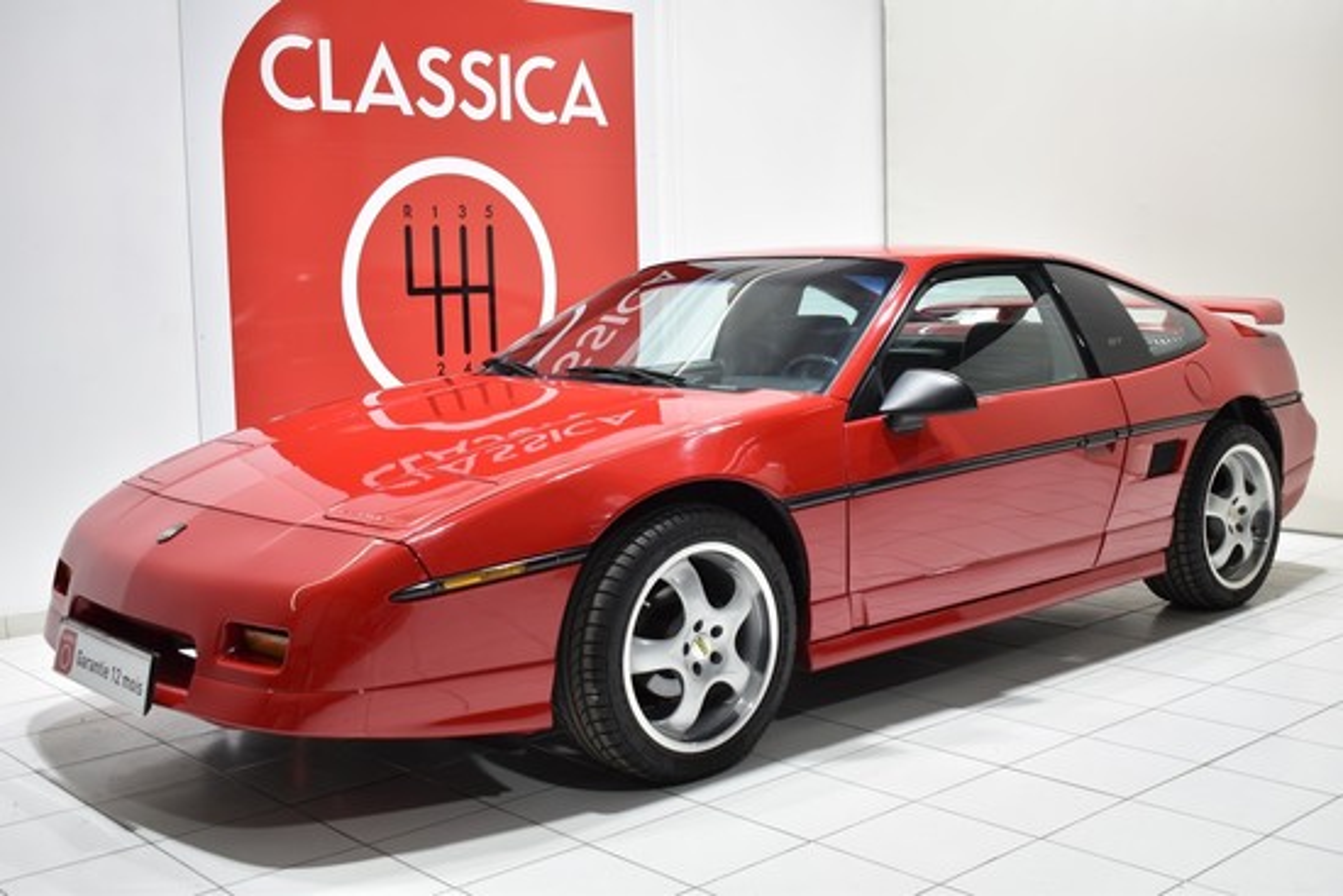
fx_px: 1567
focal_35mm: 42
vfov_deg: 31.9
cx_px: 672
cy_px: 448
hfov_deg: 46.4
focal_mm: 28
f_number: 4.2
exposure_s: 1/15
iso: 100
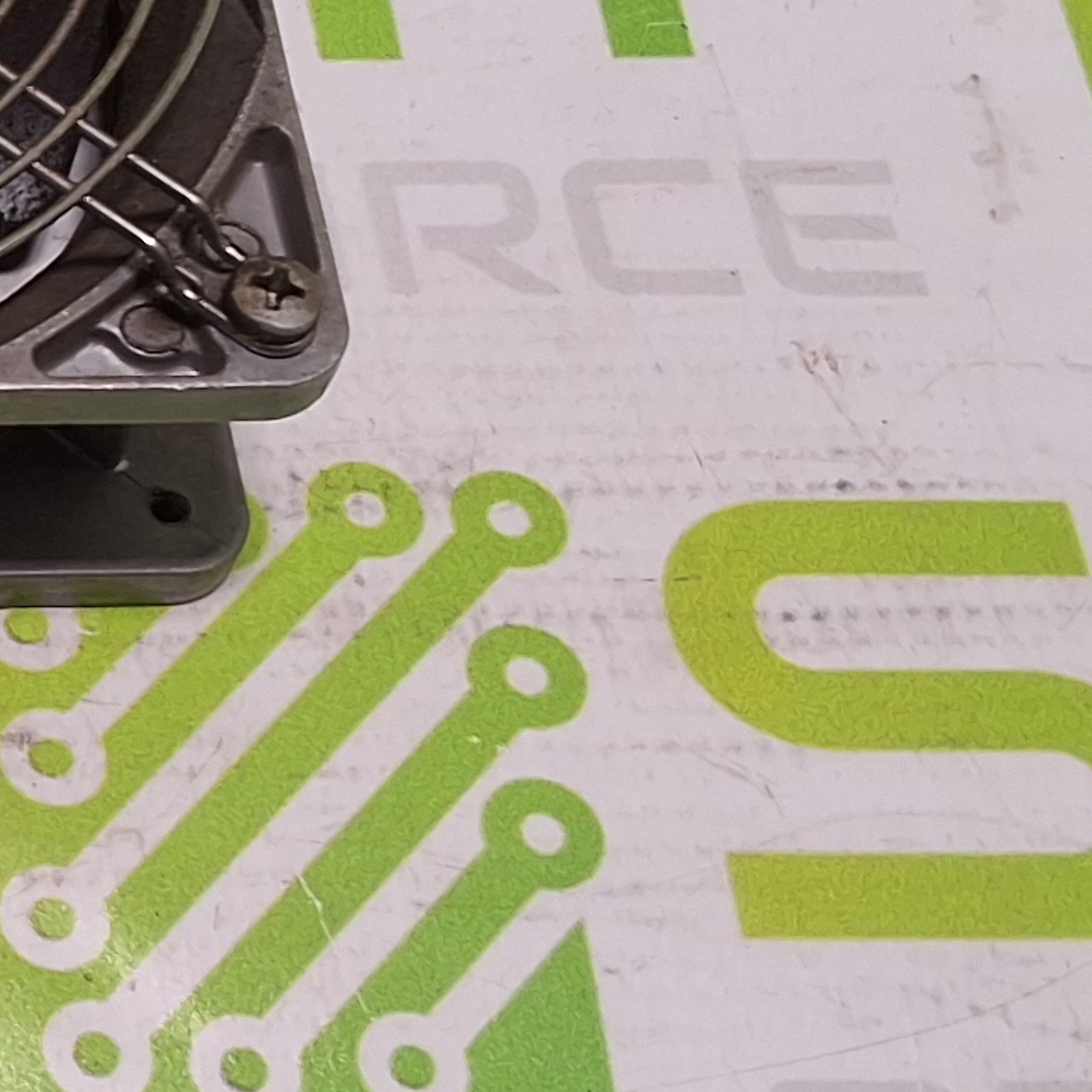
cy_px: 360
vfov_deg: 15.5
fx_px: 3997
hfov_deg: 13.6
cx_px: -1003
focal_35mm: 112
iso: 32
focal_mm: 2.91
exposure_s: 1/139
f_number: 1.9
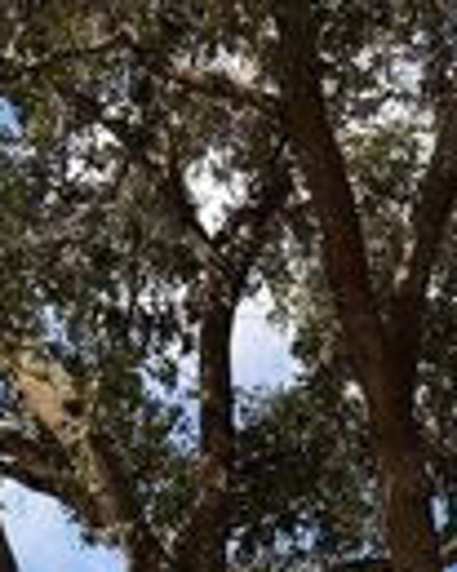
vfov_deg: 13.7
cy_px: 1120
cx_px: 35
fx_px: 2048
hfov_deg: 12.6
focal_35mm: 121
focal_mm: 6.76
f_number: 1.78
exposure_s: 1/3584
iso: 100
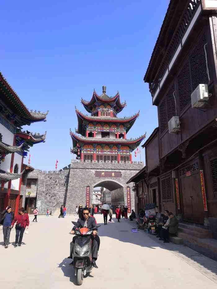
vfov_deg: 65.3
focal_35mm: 27
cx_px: 108
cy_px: 144
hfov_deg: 51.4
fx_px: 226
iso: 50
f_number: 1.8
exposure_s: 1/1250
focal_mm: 3.95
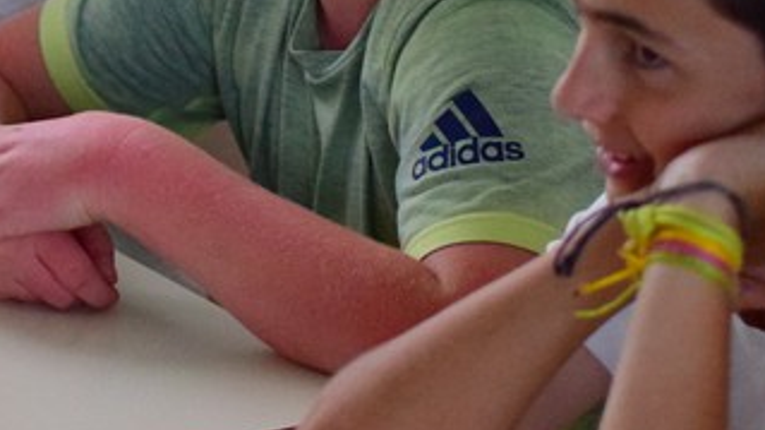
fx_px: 3582
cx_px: 261
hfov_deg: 12.2
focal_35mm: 177
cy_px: 44
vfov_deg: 6.8
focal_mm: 35
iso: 3200
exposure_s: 1/320
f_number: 1.8
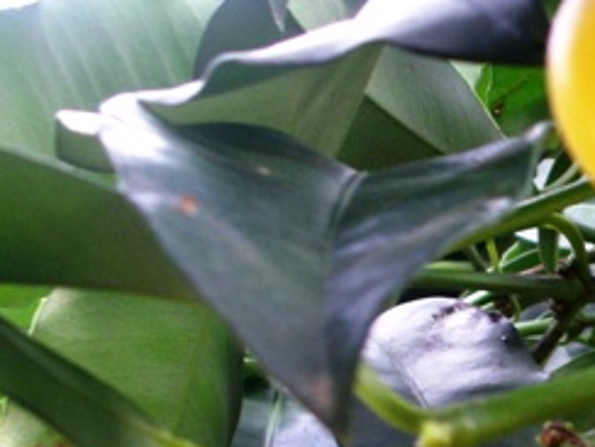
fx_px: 2131
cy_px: 371
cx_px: 727
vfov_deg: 11.9
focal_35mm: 124
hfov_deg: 15.3
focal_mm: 7.2
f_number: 2.8
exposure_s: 1/40
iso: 80
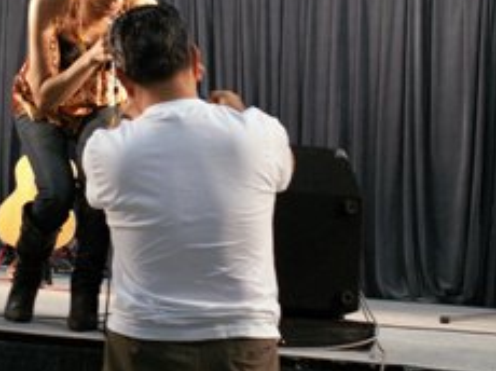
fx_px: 1245
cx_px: 91
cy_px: 138
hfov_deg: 22.2
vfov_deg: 16.9
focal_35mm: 87
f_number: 3.2
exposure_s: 1/20
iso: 160
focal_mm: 8.71
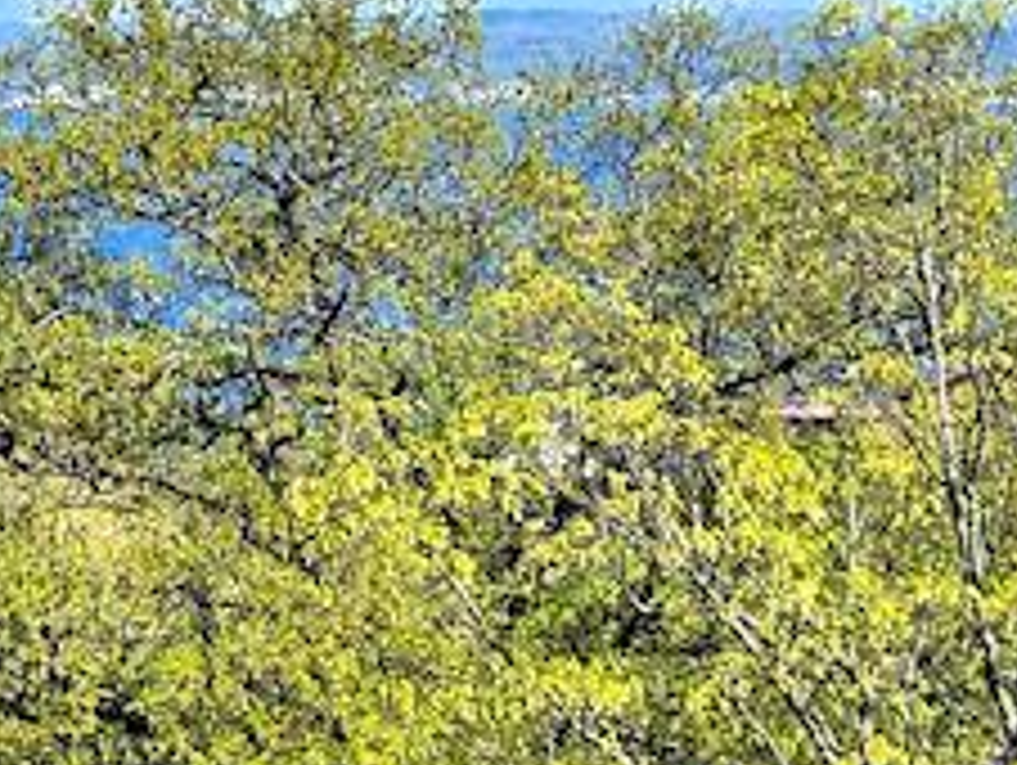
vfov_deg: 2.9
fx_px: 15294
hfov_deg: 3.8
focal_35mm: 520
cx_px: -166
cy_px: -176
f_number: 3.4
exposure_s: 1/2283
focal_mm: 18.6
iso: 64
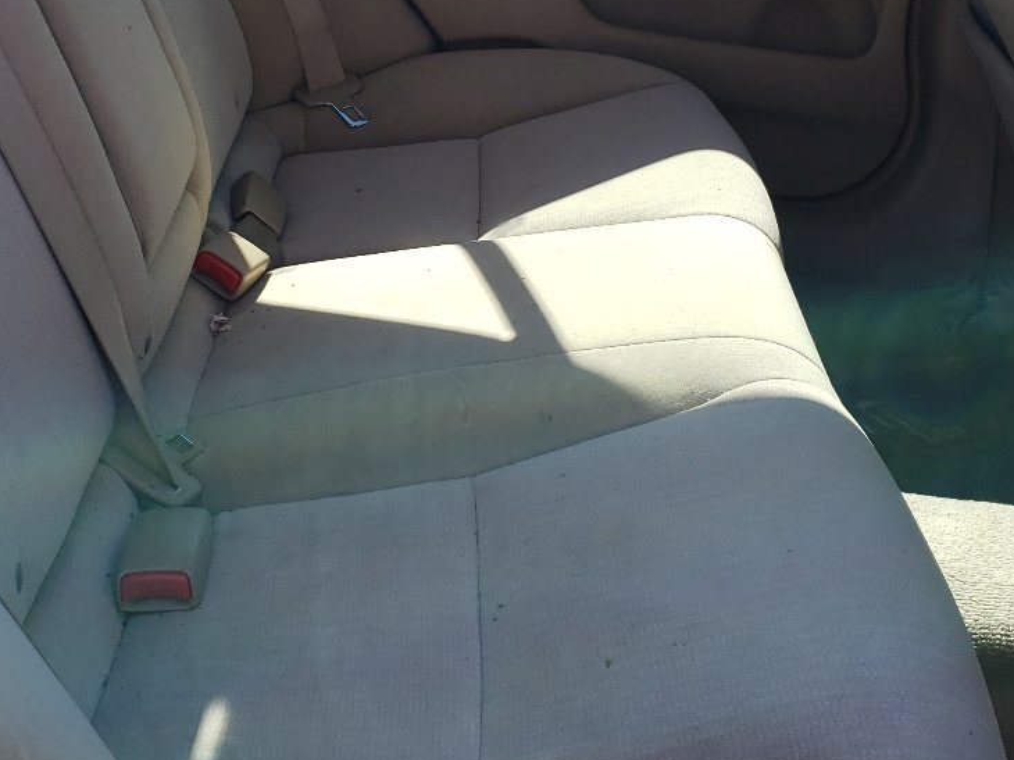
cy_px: 268
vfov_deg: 25.5
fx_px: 1669
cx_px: 399
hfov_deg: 33.7
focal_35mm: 57
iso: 50
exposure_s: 1/370
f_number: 1.5
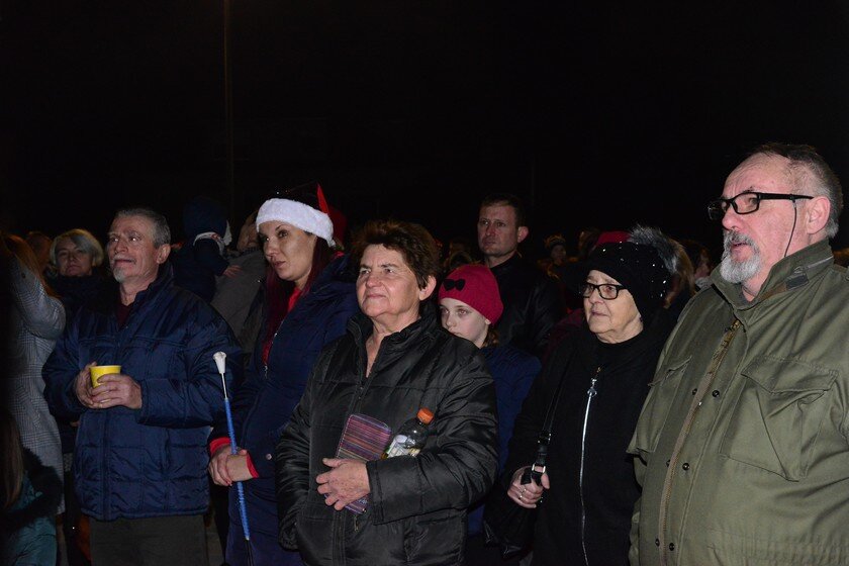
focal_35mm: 40
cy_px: 283
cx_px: 424
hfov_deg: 48.5
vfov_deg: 33.4
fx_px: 943
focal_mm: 40
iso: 6400
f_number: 8
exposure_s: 1/60
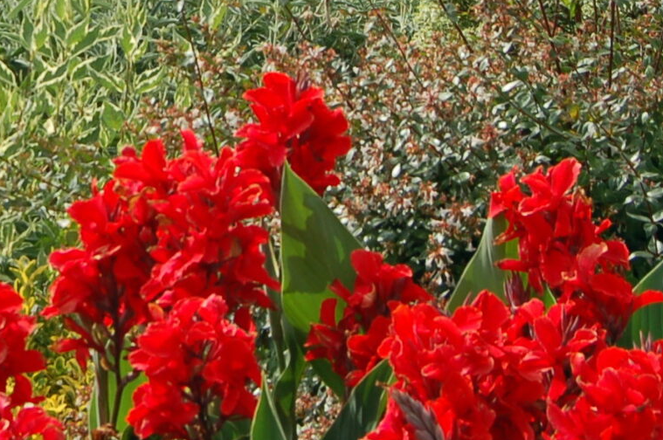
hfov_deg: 12.5
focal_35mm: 162
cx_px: -23
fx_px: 2980
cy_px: -127
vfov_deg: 8.3
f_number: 9
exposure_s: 1/320
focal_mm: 32
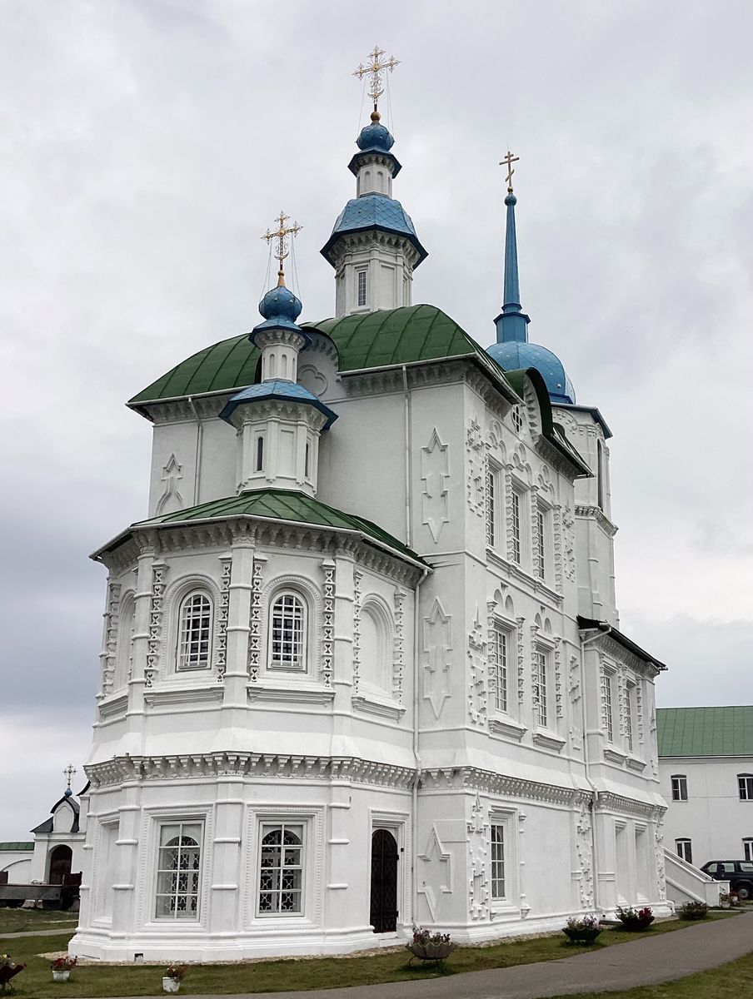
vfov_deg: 58.3
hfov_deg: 45.6
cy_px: 500
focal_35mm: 31
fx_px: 897
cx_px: 376
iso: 25
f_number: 2.4
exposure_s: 1/981
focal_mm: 3.3
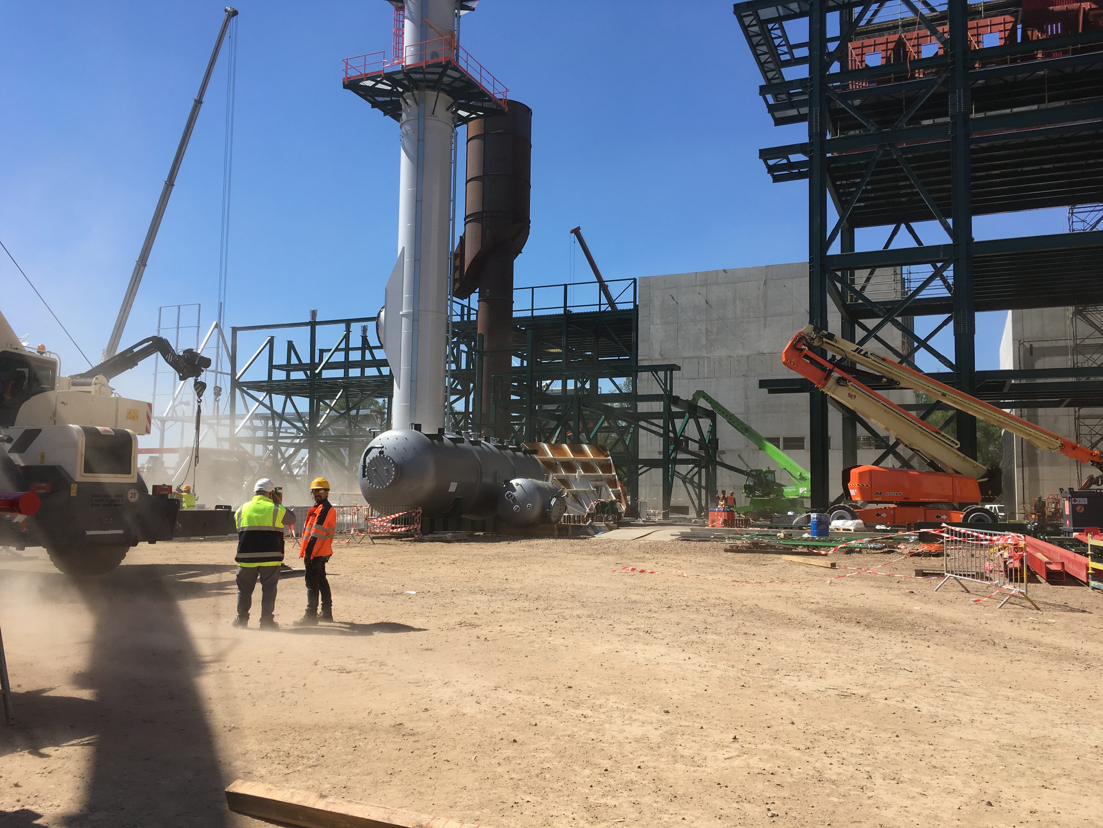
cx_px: 552
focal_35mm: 29
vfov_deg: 48.2
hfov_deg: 61.7
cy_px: 414
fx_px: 924
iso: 25
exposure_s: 1/1538
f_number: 2.2
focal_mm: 4.15
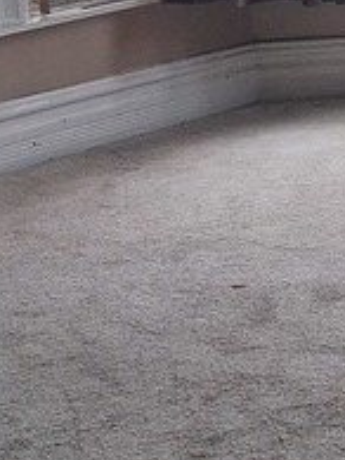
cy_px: -42
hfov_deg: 9.8
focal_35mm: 144
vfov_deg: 13.4
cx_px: 598
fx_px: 1916
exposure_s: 1/120
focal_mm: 3.98
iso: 100
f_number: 1.8
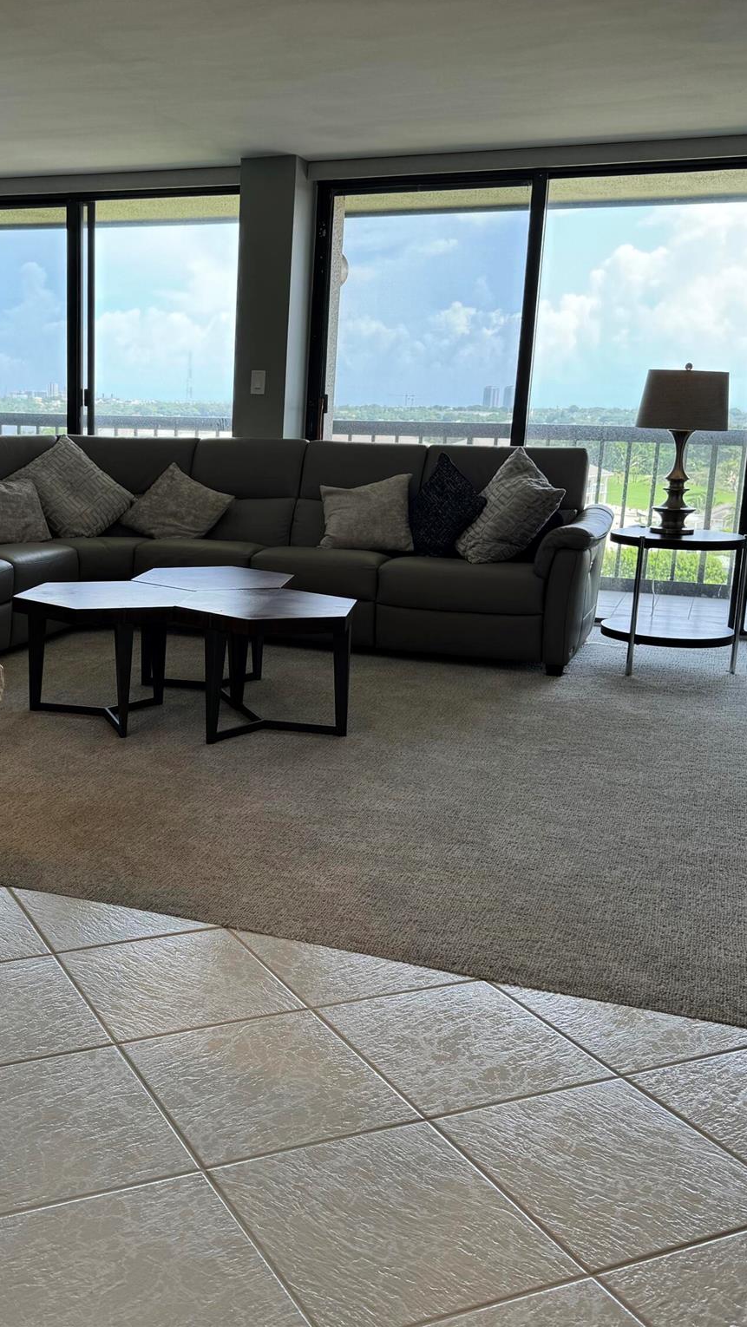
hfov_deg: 32.9
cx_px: 167
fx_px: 1232
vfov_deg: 56.6
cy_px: 662
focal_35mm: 35
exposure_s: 1/167
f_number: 1.78
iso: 64
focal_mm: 6.76
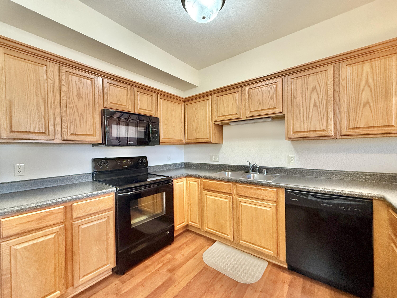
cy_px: 149
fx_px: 161
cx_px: 198
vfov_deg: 85.7
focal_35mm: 14
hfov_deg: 102.1
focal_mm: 2.22
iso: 400
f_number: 2.2
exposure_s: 1/60
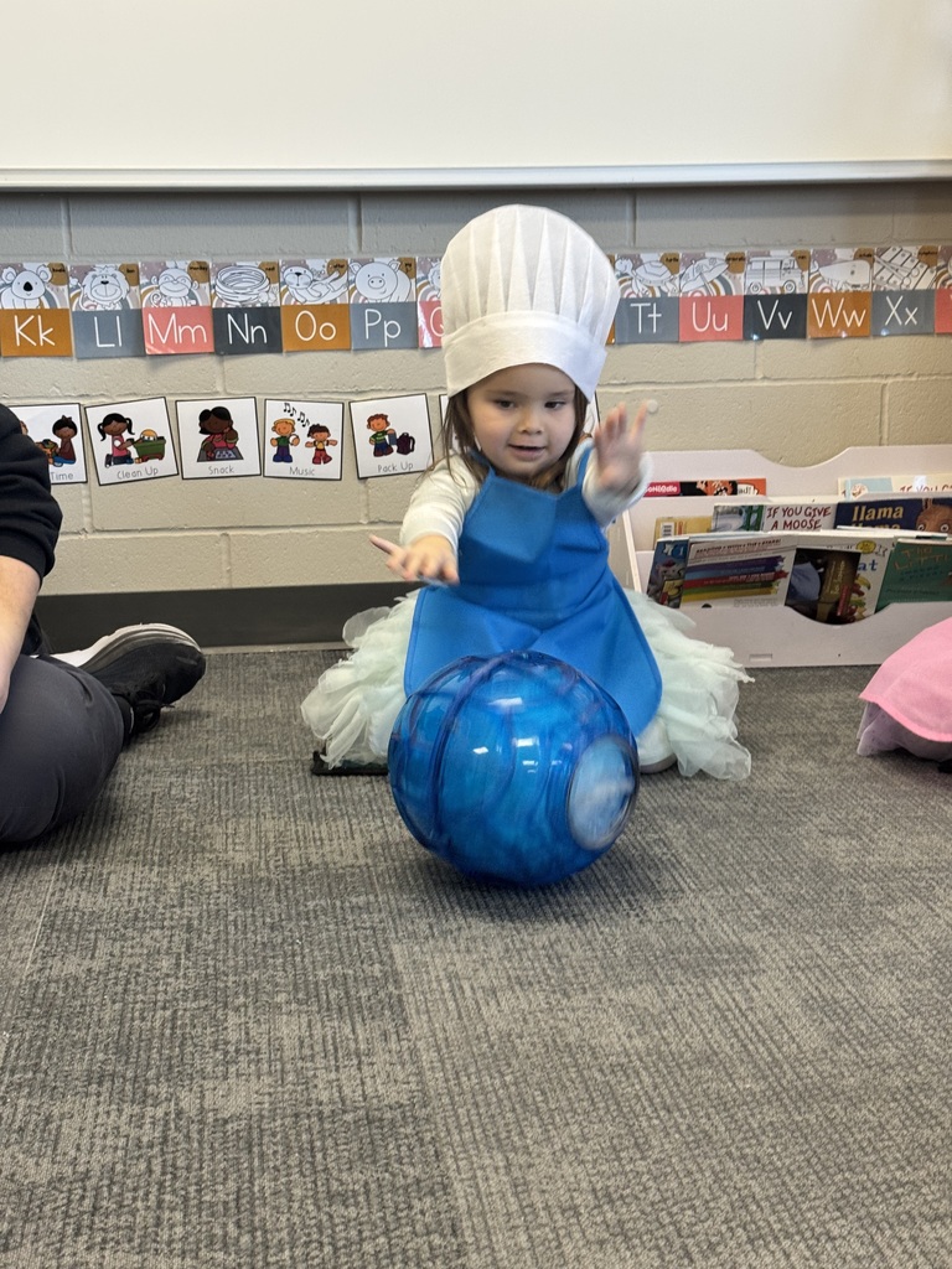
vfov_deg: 39.7
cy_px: 634
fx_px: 1760
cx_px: 476
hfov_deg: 30.3
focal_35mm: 48
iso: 100
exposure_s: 1/60
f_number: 1.78
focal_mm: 6.76
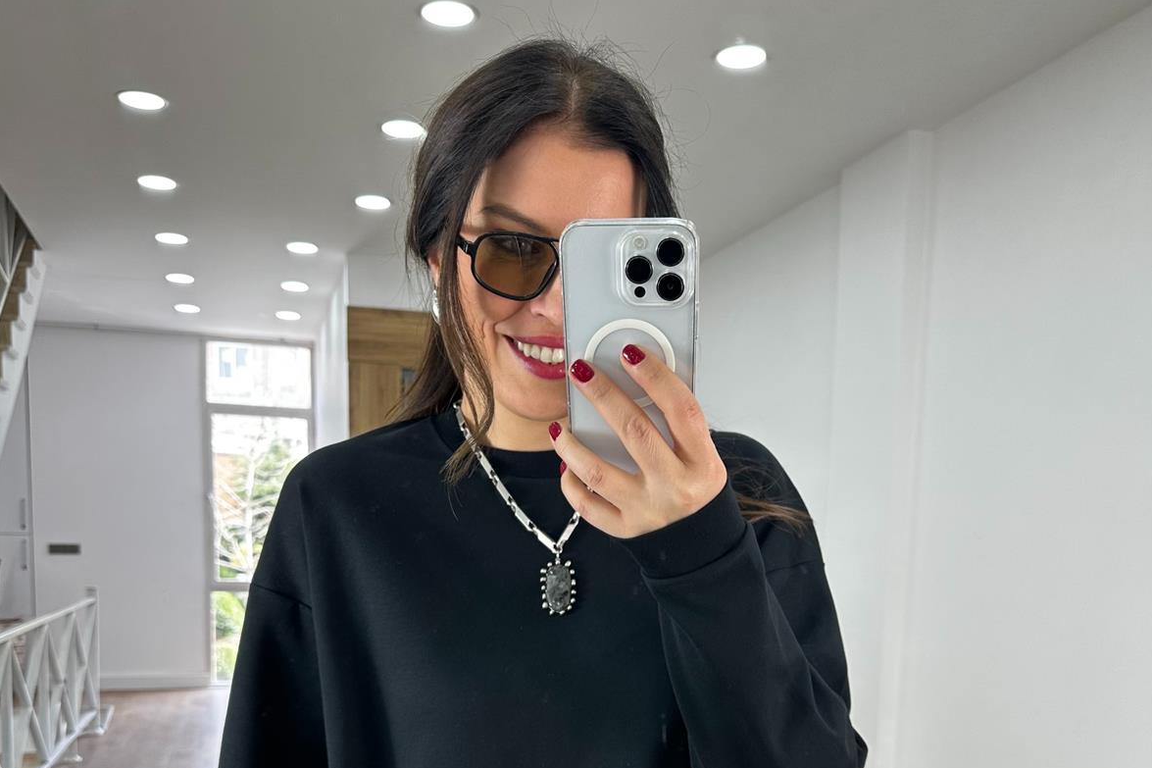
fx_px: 1088
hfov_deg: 55.8
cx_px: 571
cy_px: 657
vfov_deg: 36.9
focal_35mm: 34
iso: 64
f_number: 1.78
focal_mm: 6.86
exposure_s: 1/100
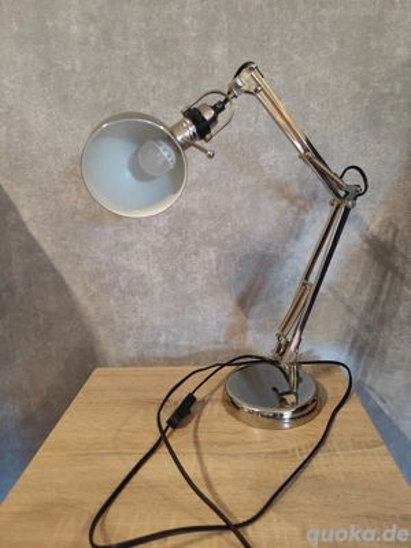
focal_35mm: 23
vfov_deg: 73.9
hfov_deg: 58.9
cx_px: 206
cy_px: 274
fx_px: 364
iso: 1250
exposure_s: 1/33.3
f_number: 1.65
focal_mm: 6.14
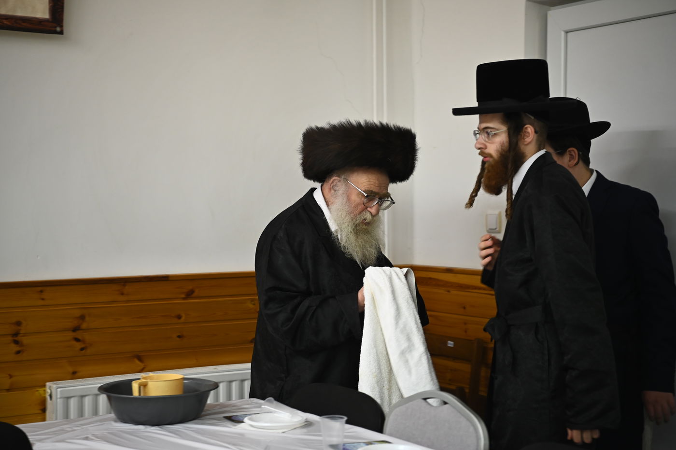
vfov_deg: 19.4
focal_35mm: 70
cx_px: 338
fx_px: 1314
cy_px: 225
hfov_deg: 28.9
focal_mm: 70
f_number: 3.2
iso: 1000
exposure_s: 1/80
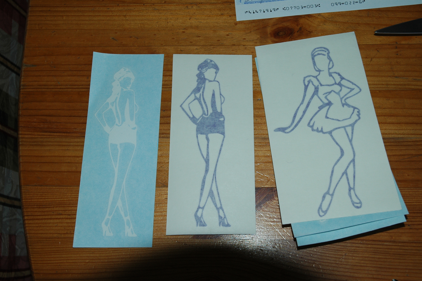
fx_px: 597
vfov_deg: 26.4
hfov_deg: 38.9
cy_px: 140
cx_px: 211
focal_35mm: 51
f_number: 6.3
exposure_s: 1/125
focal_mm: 34
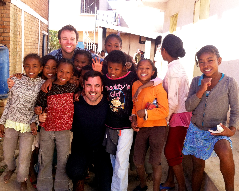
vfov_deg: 40.1
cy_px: 94
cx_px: 110
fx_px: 262
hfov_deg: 49.0
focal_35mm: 37
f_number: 2.8
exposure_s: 1/262
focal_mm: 3.85
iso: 80
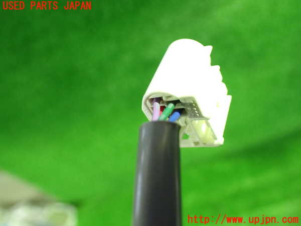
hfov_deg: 60.0
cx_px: 150
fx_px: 261
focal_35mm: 30
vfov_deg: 46.8
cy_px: 113
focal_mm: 5.4
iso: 1250
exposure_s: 1/30
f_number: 2.3
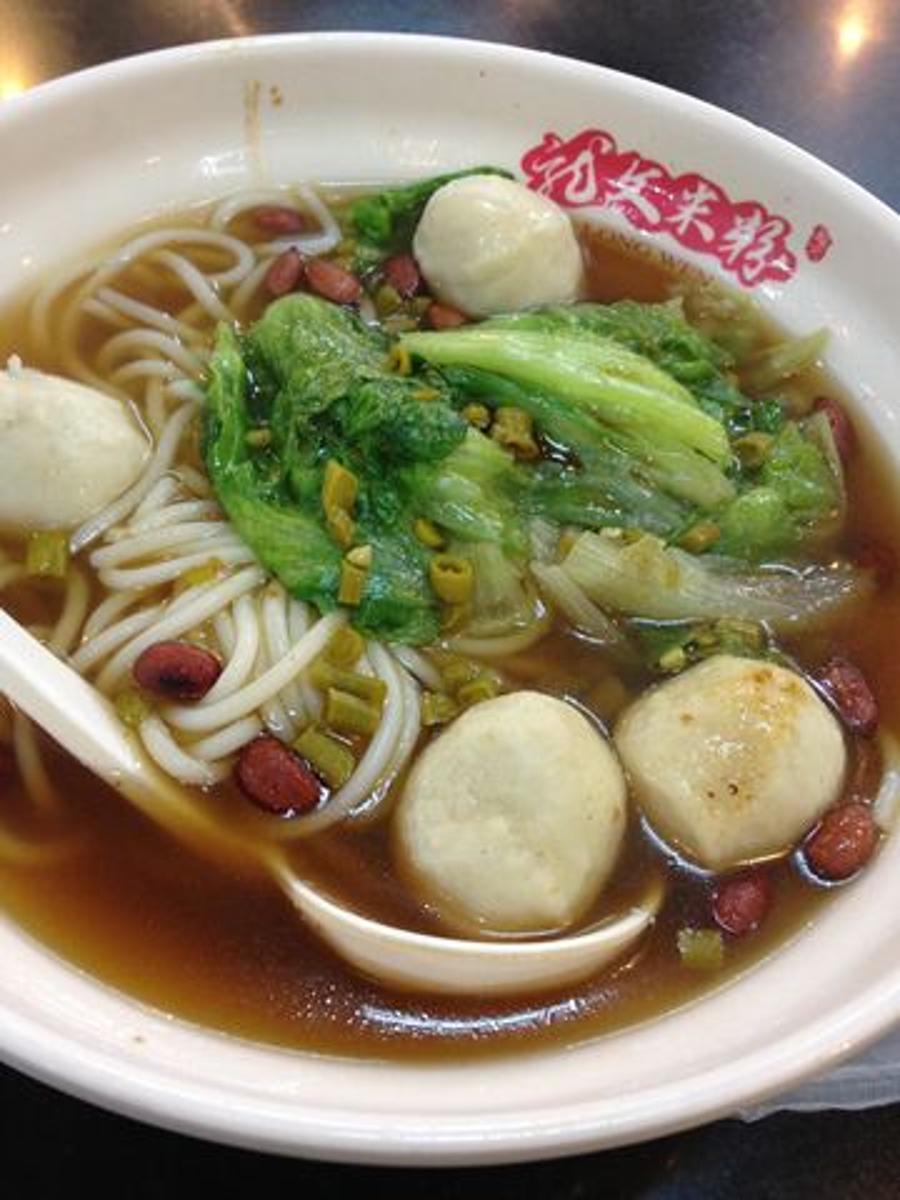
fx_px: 1213
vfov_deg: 52.6
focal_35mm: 35
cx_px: 450
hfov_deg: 40.7
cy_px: 600
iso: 125
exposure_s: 1/20
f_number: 2.4
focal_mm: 4.28
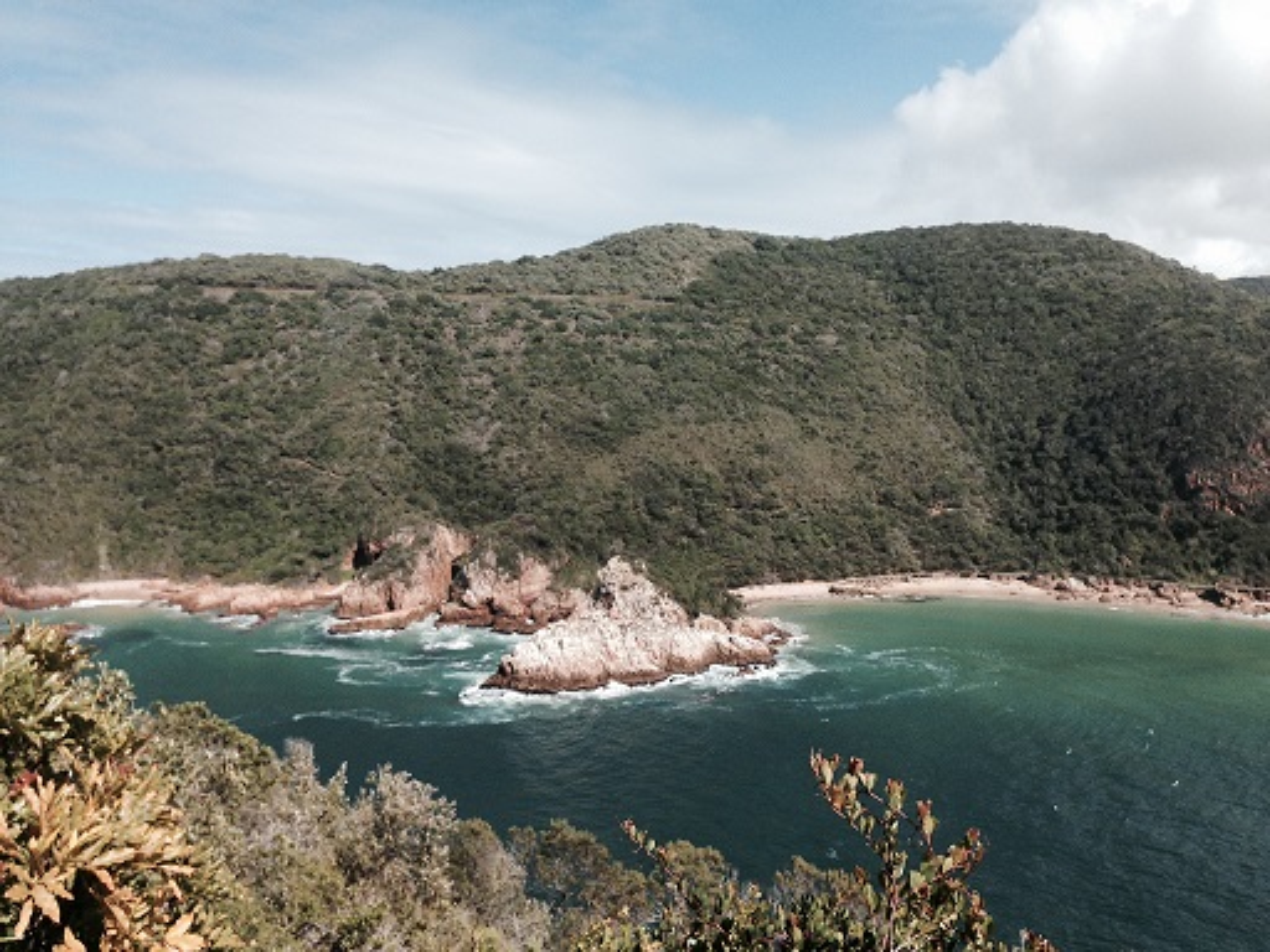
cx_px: 635
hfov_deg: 55.4
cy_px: 476
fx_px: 1211
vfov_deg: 42.9
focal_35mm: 33
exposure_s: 1/1642
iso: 50
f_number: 2.4
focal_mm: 4.12
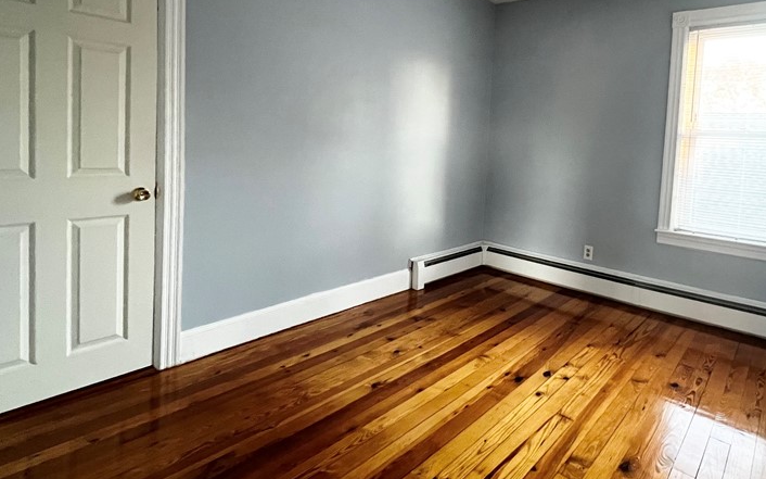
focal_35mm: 20
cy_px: 168
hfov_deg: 84.0
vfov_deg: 58.6
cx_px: 460
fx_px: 417
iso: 800
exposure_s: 1/60
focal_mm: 1.57
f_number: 1.8
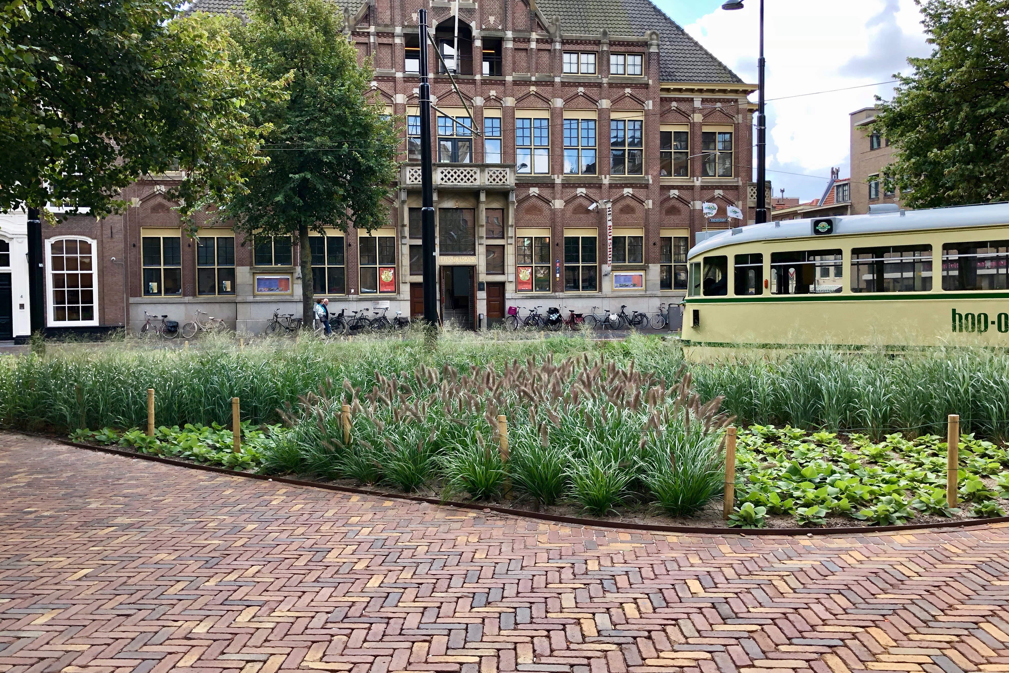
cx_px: 501
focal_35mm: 30
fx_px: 841
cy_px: 319
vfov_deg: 43.6
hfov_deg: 61.9
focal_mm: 4
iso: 20
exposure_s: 1/289
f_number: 1.8
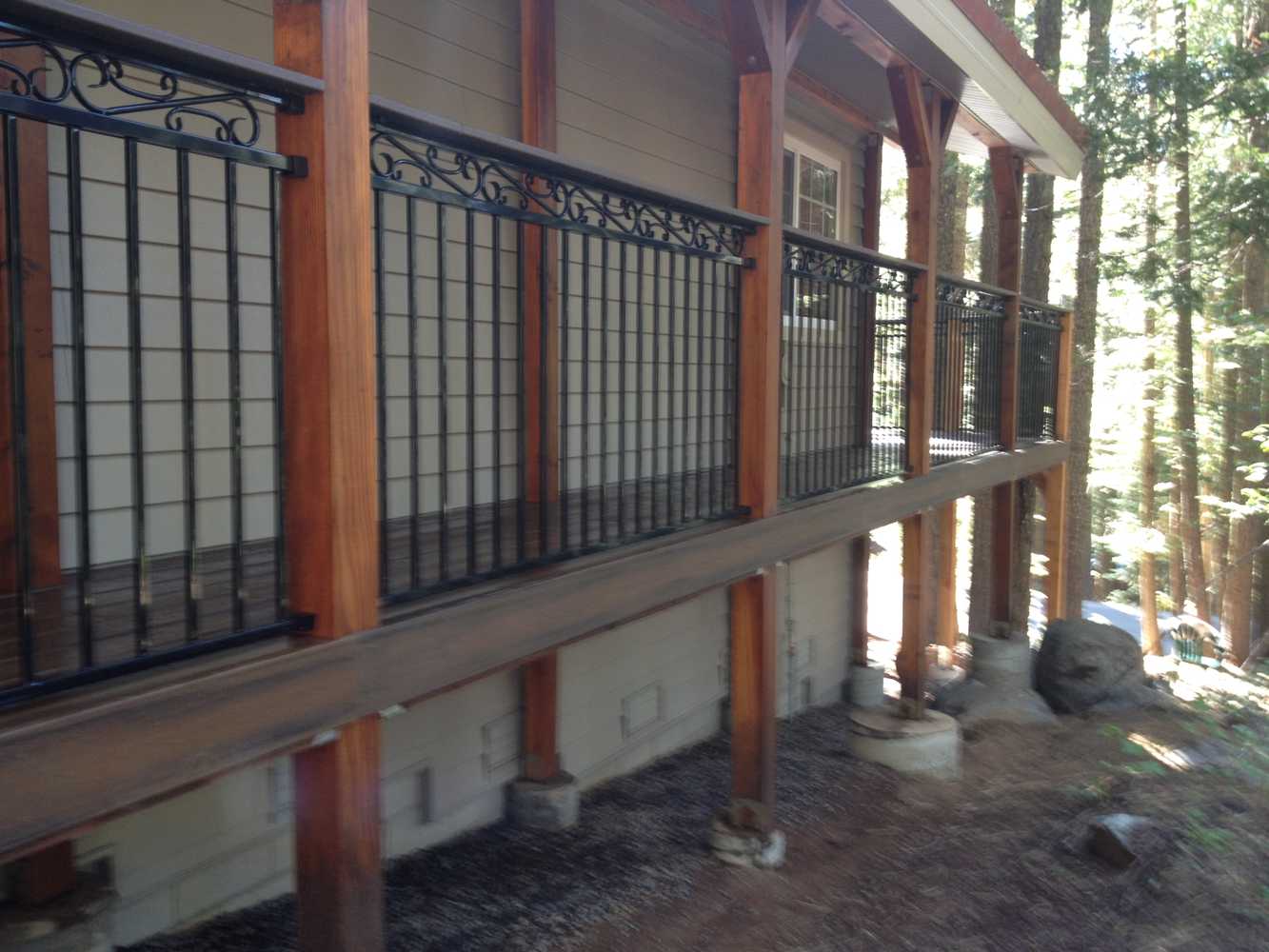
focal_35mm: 35
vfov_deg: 40.7
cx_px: 634
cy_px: 476
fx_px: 1283
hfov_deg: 52.6
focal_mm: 4.28
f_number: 2.4
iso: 50
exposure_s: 1/20
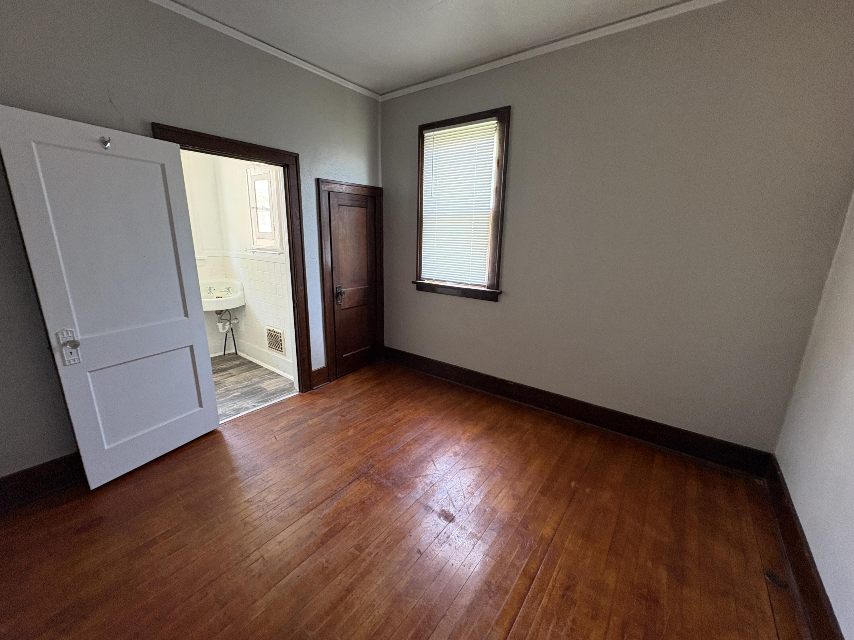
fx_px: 345
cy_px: 320
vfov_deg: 85.7
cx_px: 427
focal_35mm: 14
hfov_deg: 102.1
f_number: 2.2
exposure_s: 1/60
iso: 400
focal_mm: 2.22
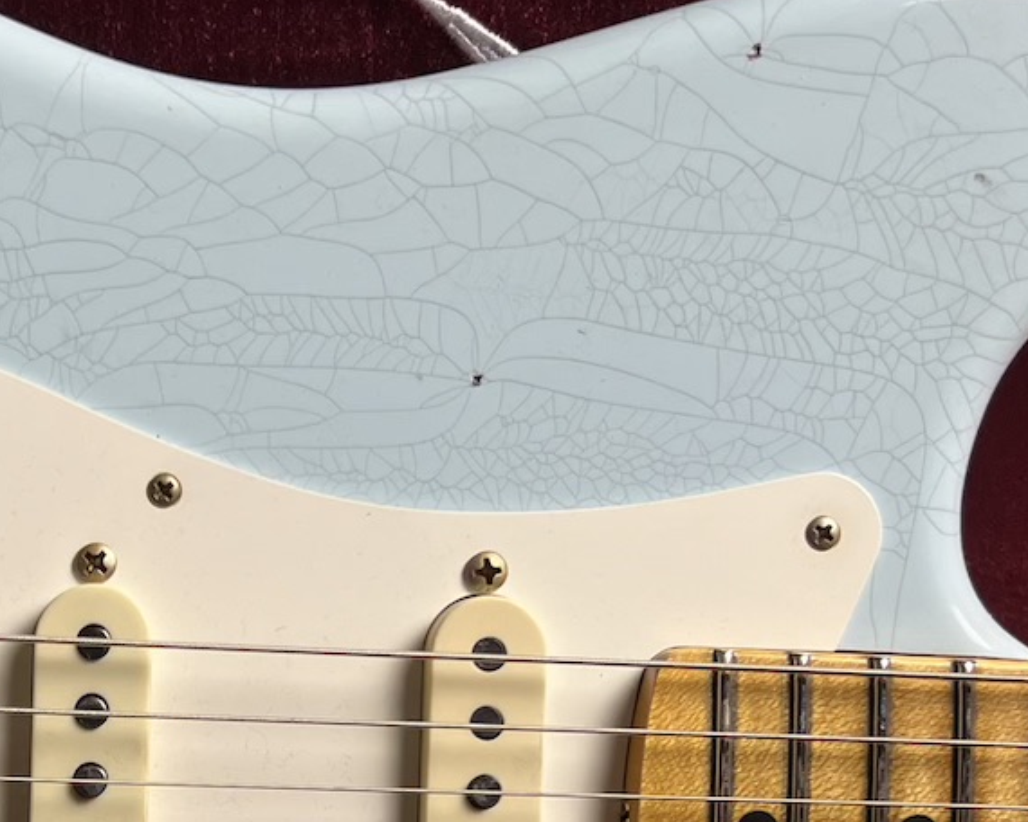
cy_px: 829
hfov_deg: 24.4
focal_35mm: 76
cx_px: 104
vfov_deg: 19.6
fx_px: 2312
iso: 80
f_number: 1.5
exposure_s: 1/120
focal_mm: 5.7
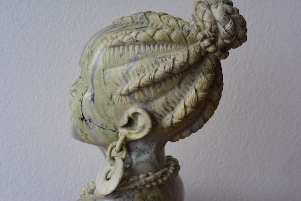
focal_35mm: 50
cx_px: 150
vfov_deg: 27.0
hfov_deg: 39.6
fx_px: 418
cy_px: 100
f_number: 8
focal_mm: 50
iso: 1800
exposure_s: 1/50
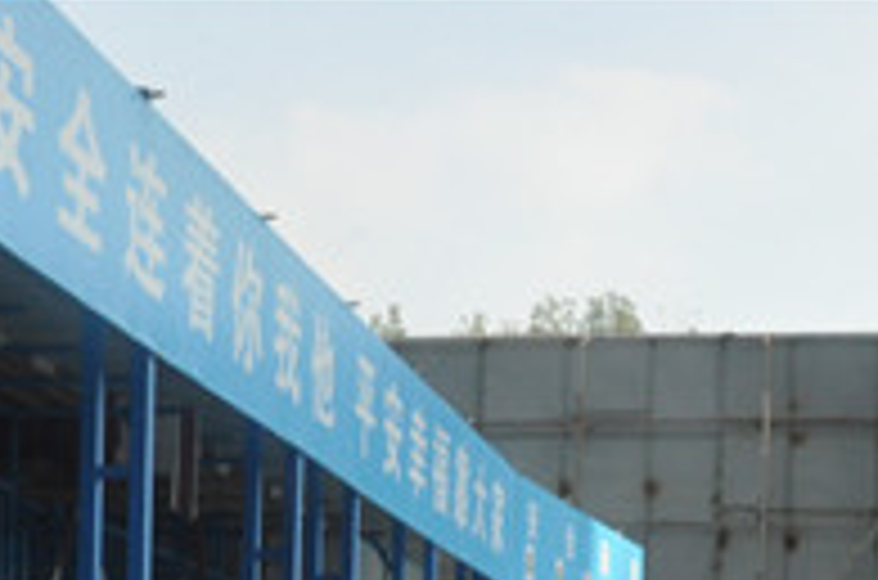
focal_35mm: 90
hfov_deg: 22.7
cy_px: 960
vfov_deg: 13.8
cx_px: 473
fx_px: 2190
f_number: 22
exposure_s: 1/200
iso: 1000
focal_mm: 18
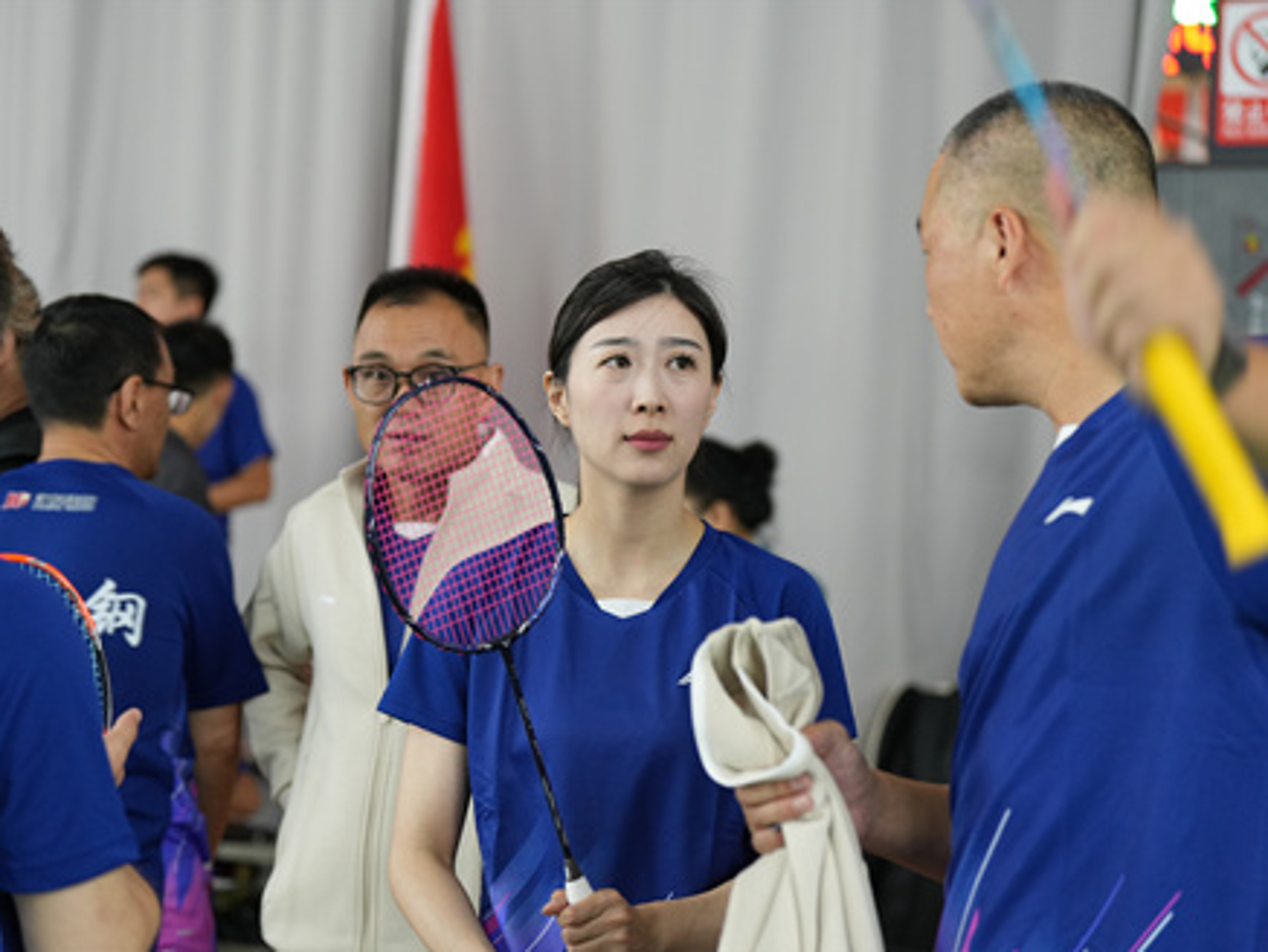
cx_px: 577
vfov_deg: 19.1
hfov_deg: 25.3
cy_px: 475
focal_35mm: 77
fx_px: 2821
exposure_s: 1/125
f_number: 2.8
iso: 1000
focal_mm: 70
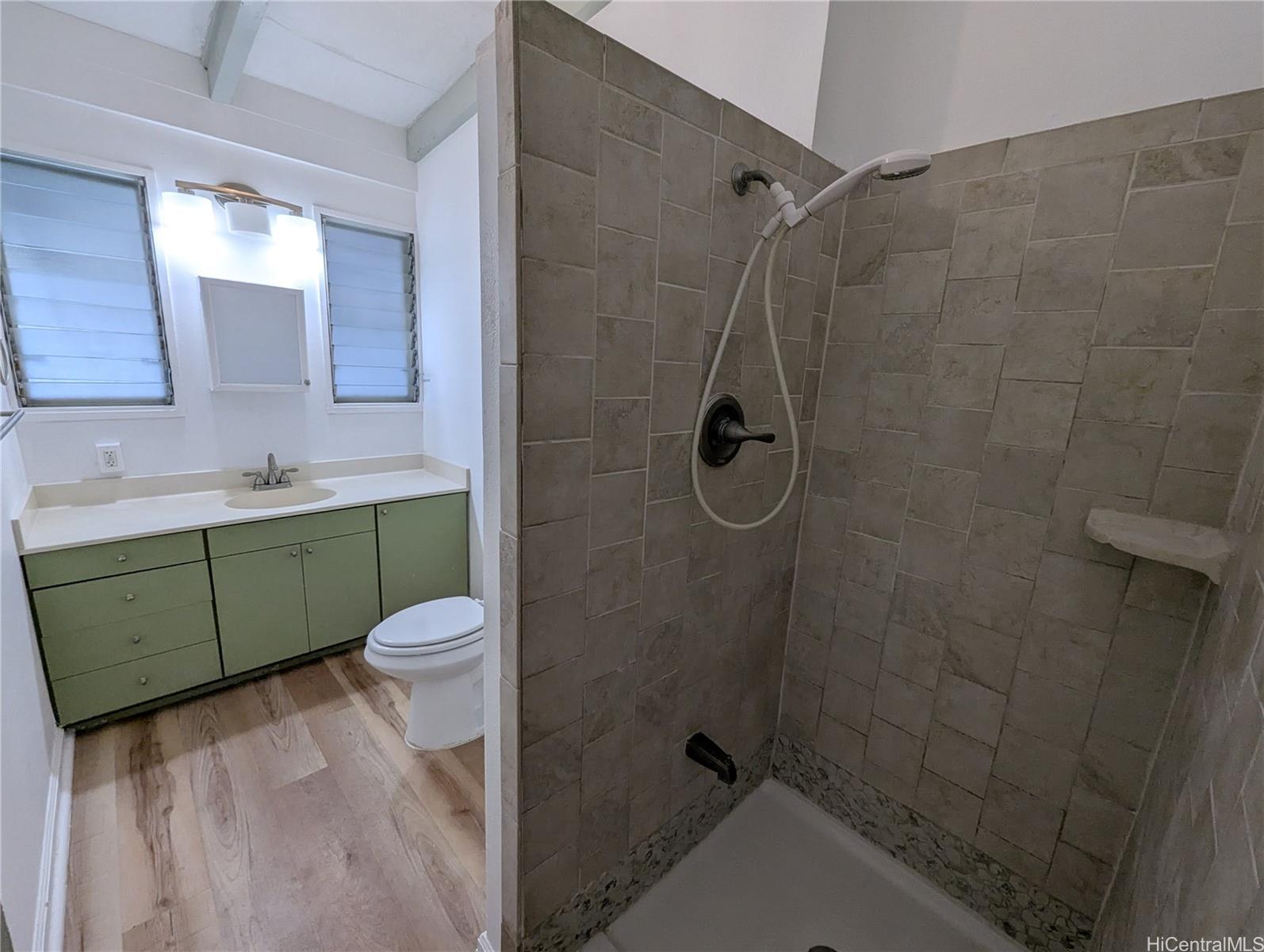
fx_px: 475
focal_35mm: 13
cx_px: 632
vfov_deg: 90.1
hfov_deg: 106.1
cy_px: 476
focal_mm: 1.95
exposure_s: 1/60
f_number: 2.2
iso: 48
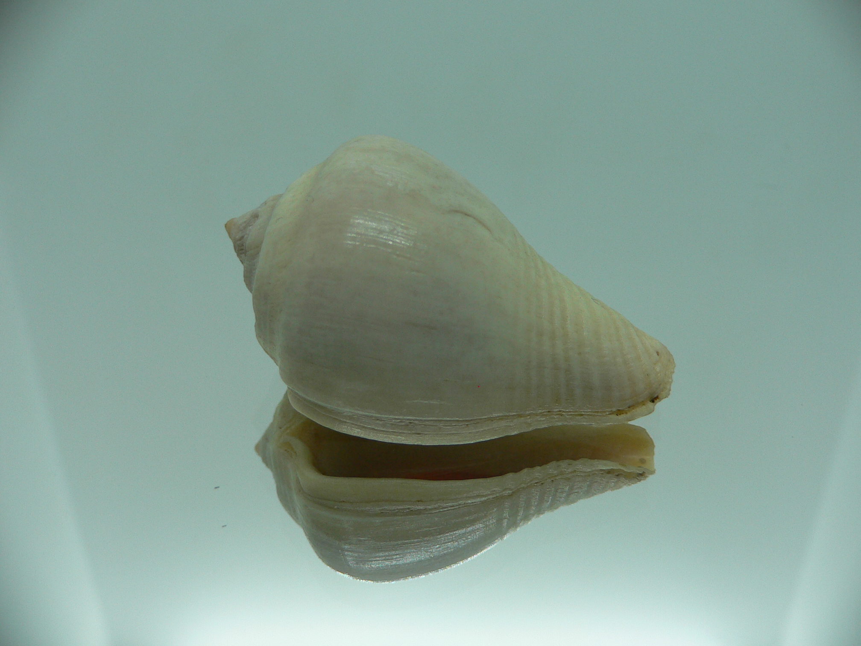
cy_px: 323
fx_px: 871
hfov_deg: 52.6
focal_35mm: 35
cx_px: 430
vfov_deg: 40.7
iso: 80
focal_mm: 4.6
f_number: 2.8
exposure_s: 1/80
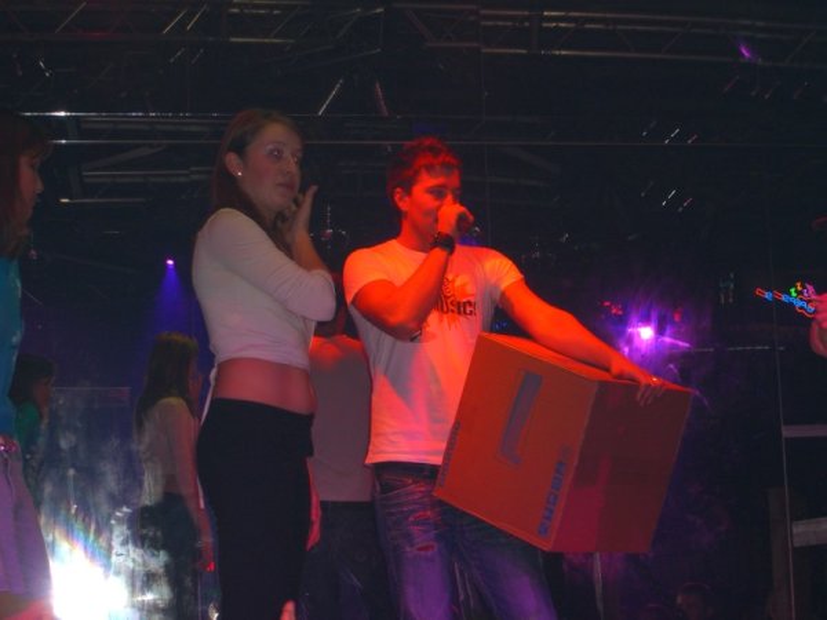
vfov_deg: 18.4
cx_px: 414
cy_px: 310
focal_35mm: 80
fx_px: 1911
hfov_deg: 24.4
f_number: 4.4
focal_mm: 16.6
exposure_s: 1/60
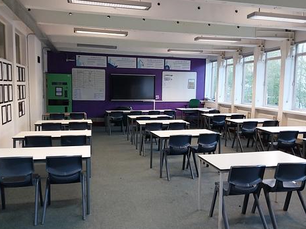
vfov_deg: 49.7
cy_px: 108
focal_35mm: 28
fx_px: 248
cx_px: 158
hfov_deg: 63.4
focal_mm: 4
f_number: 1.8
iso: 200
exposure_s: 1/50
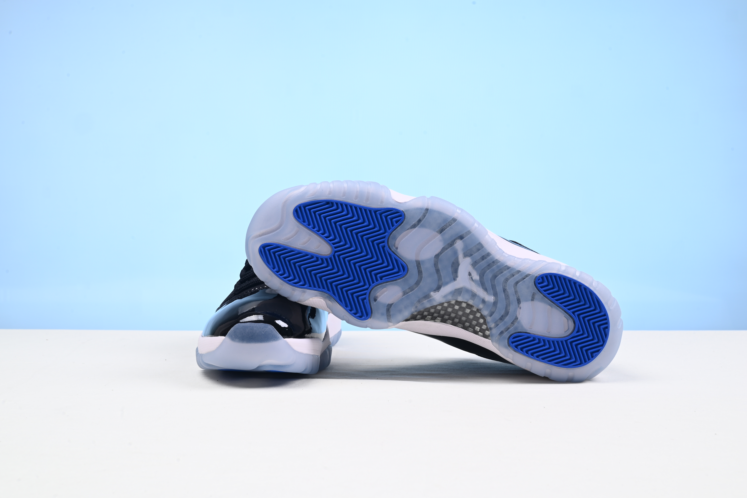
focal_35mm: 40
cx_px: 374
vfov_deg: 33.4
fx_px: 830
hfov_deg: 48.4
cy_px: 249
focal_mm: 40
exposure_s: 1/2
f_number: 16
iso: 100
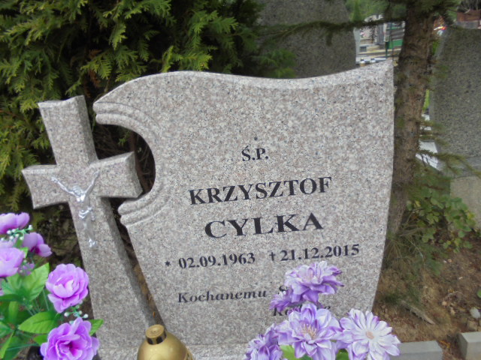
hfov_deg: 67.3
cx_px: 240
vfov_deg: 53.1
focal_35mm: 26
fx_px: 361
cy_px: 180
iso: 100
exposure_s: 1/60
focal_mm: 4.6
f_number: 3.5
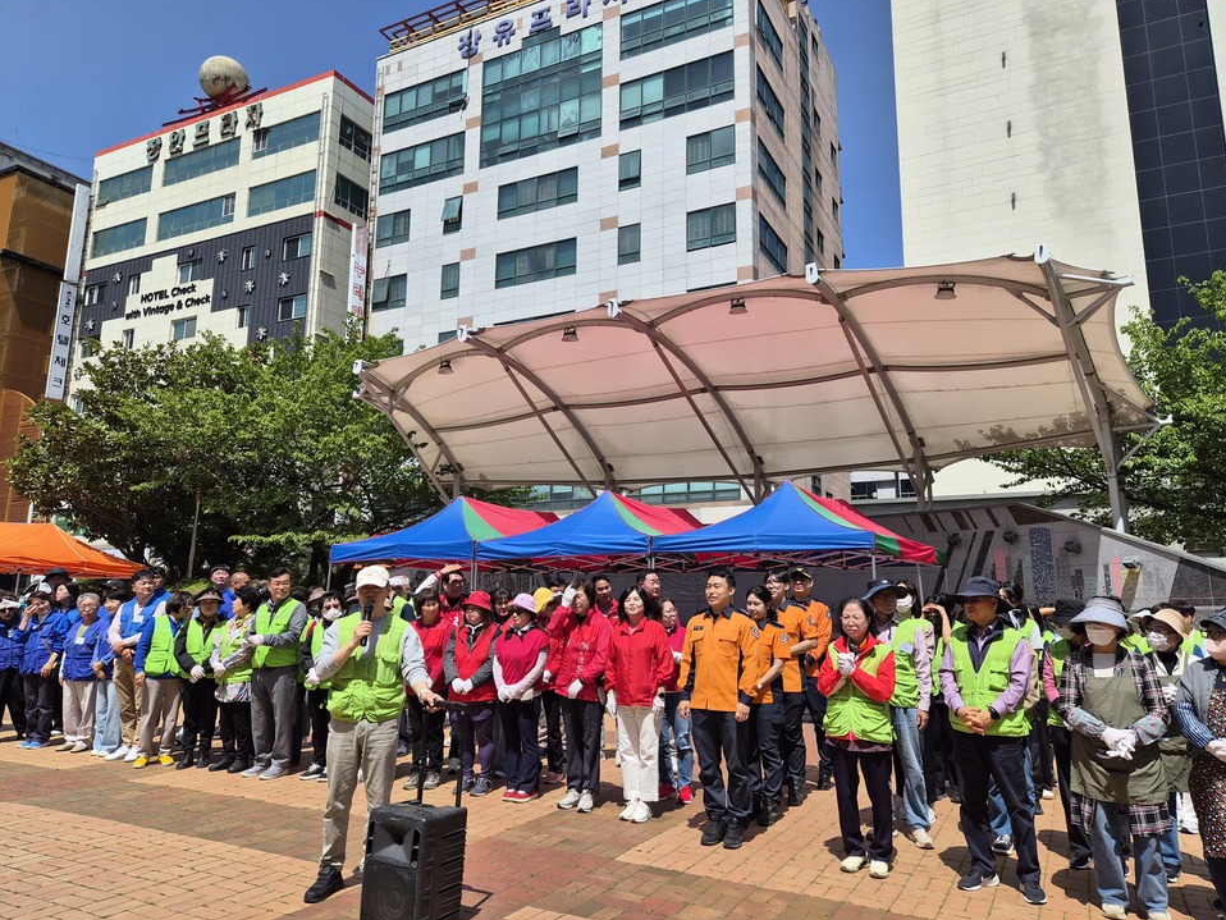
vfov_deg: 56.8
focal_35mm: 24
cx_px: 639
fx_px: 850
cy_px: 452
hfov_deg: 71.5
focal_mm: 5.4
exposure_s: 1/6848
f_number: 1.8
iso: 80
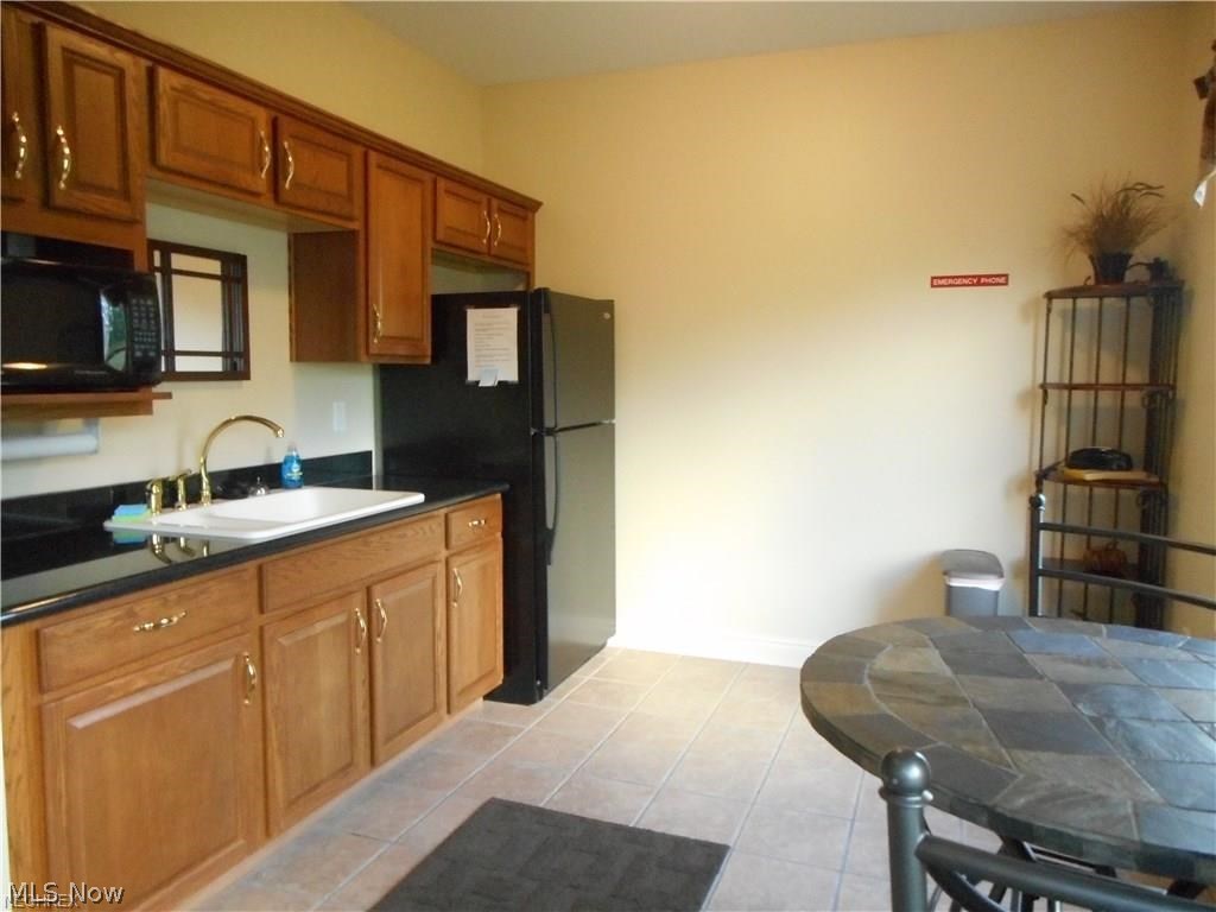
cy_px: 456
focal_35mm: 25
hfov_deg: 69.4
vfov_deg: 54.9
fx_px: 878
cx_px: 608
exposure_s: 1/25
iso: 720
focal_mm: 4.5
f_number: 3.7
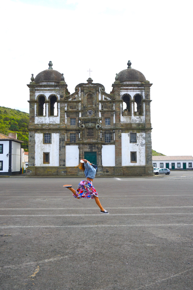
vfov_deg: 53.8
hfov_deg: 37.3
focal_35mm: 36
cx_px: 97
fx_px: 286
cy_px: 145
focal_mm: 23
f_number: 6.3
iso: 160
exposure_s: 1/640
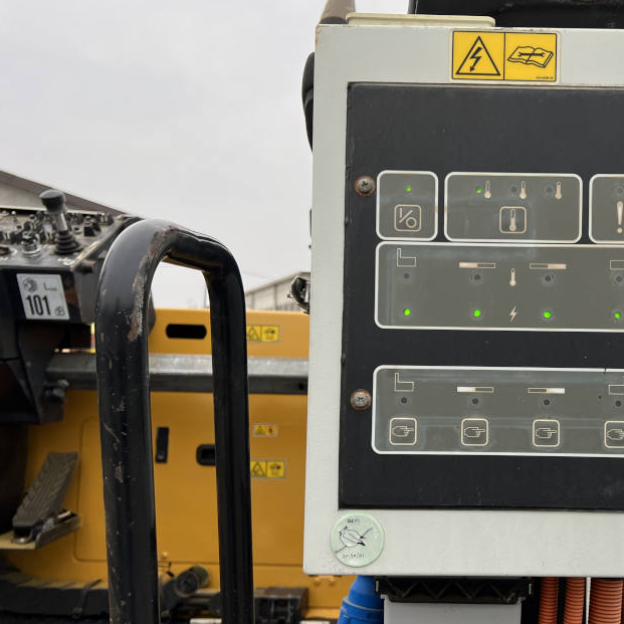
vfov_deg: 44.9
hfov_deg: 43.1
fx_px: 755
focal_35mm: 37
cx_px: 488
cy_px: 340
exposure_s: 1/670
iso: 50
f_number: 1.5
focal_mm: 5.7
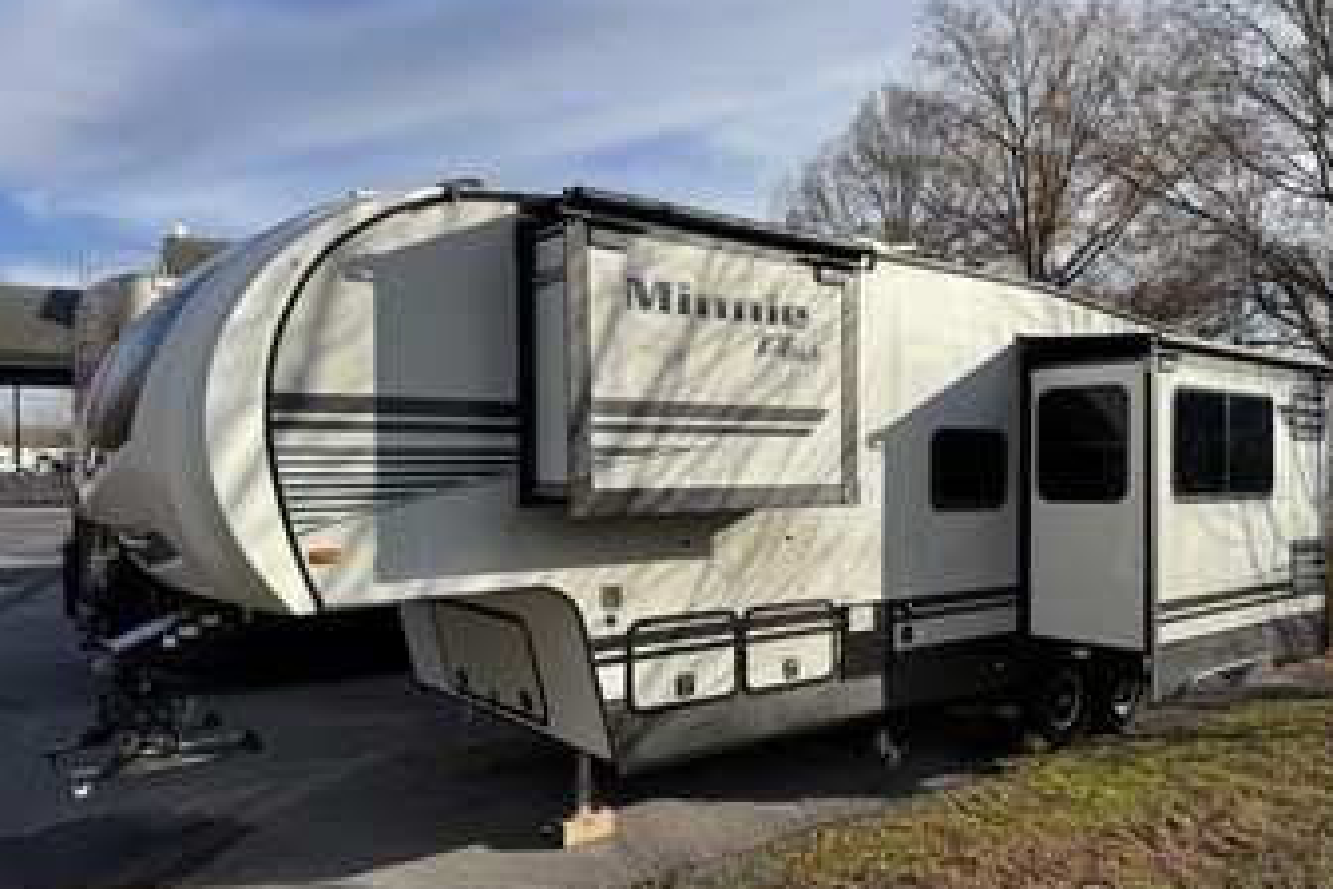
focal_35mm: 26
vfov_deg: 49.5
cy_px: 486
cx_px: 686
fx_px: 963
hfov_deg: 69.4
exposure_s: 1/4049
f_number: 1.78
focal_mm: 6.76
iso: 80
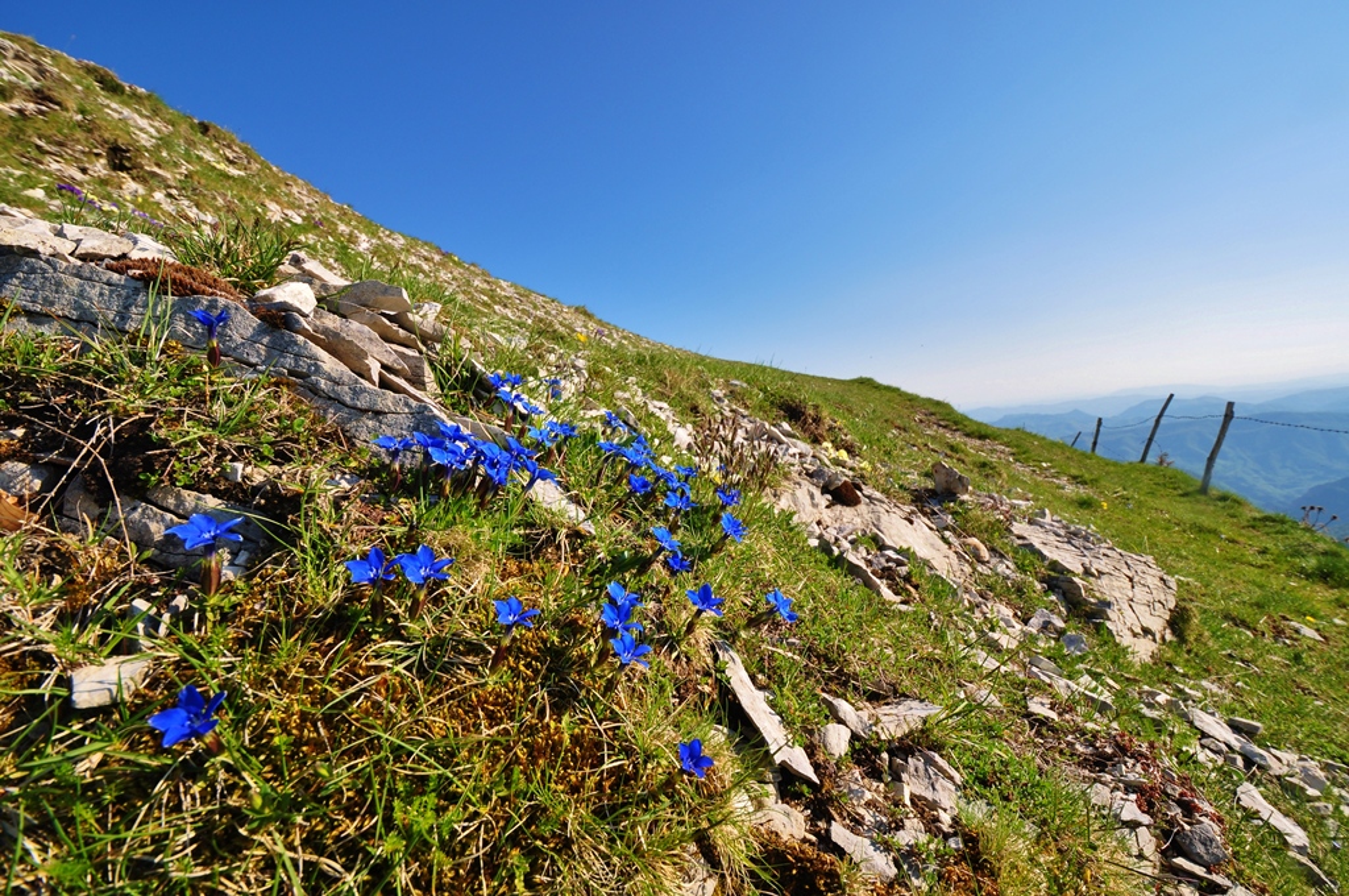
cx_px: 674
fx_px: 561
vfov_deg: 77.2
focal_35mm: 15
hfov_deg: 100.5
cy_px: 448
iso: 200
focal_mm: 10
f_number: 10
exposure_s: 1/250
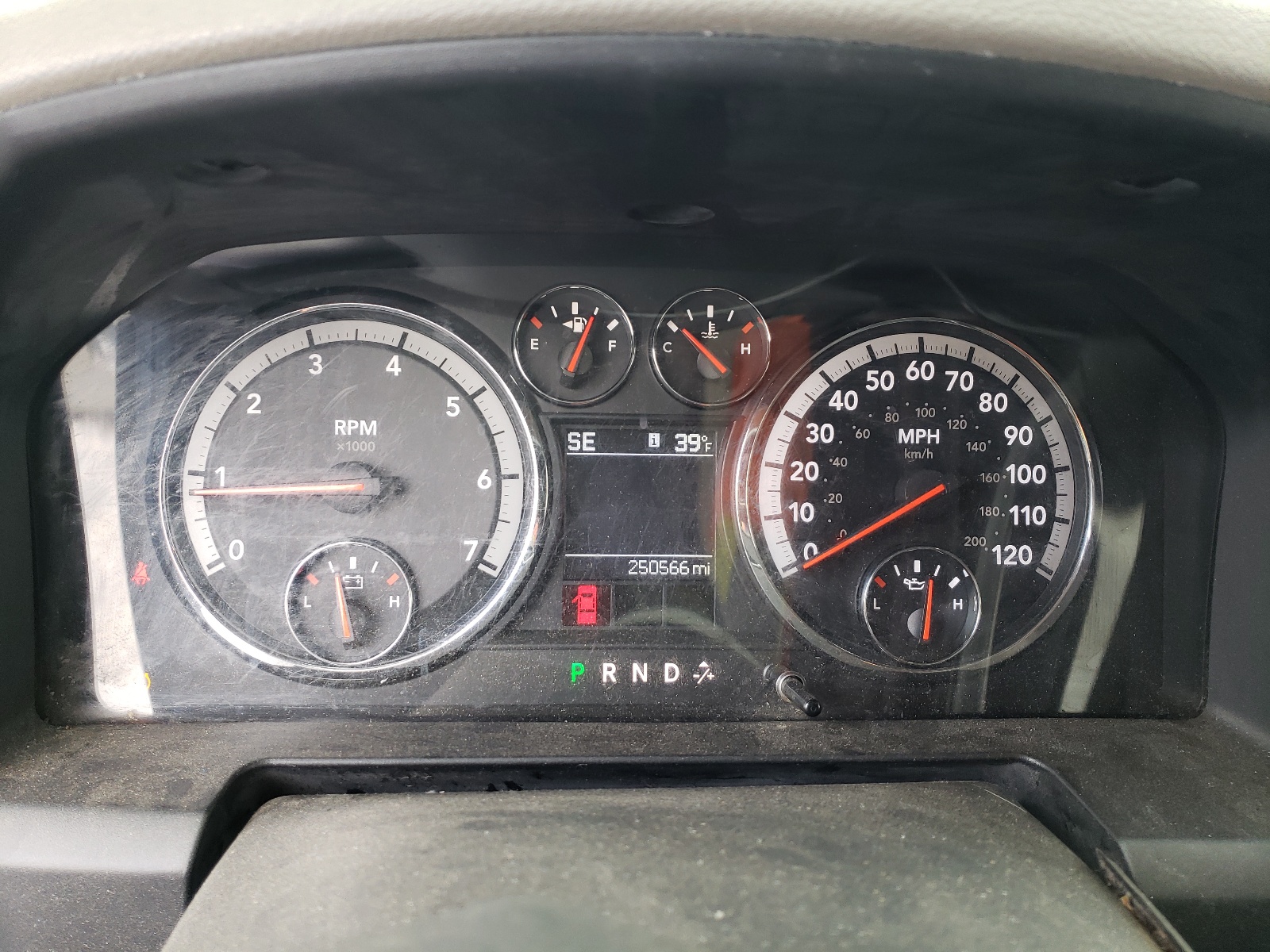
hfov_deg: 67.3
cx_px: 635
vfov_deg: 53.1
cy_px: 476
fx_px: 954
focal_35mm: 26
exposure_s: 1/60.2
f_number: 1.5
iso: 76
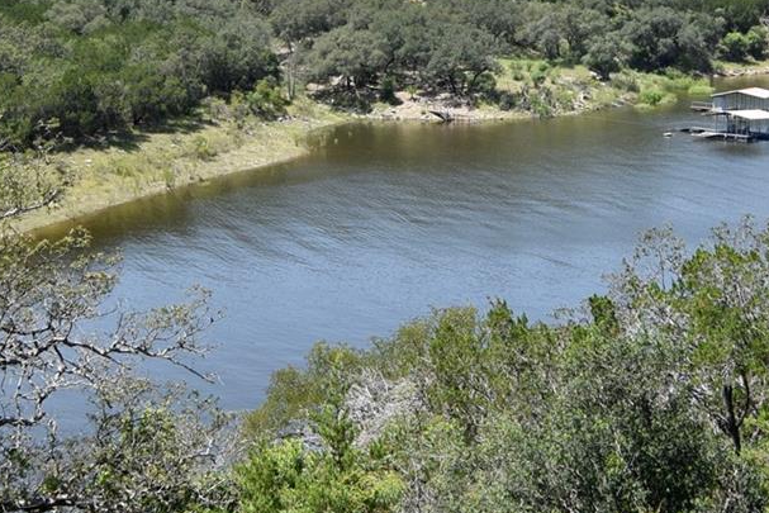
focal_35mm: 81
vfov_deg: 16.7
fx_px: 1731
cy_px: 78
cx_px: 490
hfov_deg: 25.0
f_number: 9
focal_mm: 16
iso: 100
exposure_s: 1/200
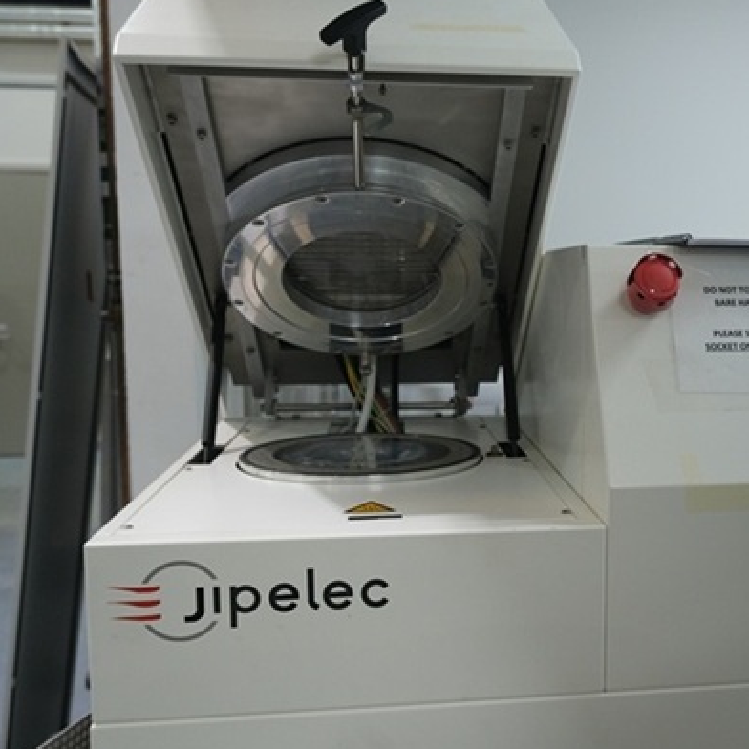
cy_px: 375
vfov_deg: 42.8
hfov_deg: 41.9
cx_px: 539
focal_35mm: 39
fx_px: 955
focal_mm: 19.7
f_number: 4
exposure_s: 1/100
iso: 1000
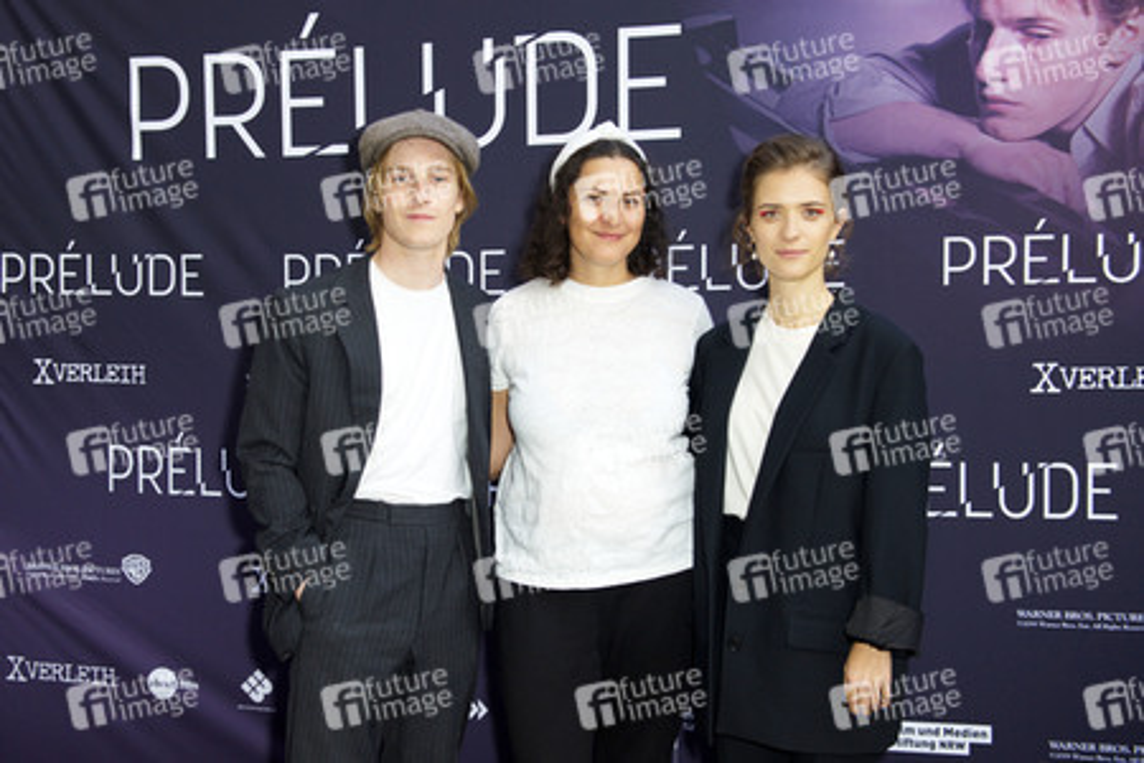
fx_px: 1080
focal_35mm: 34
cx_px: 572
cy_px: 382
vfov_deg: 38.9
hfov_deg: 55.8
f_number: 4
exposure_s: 1/160
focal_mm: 34
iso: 800
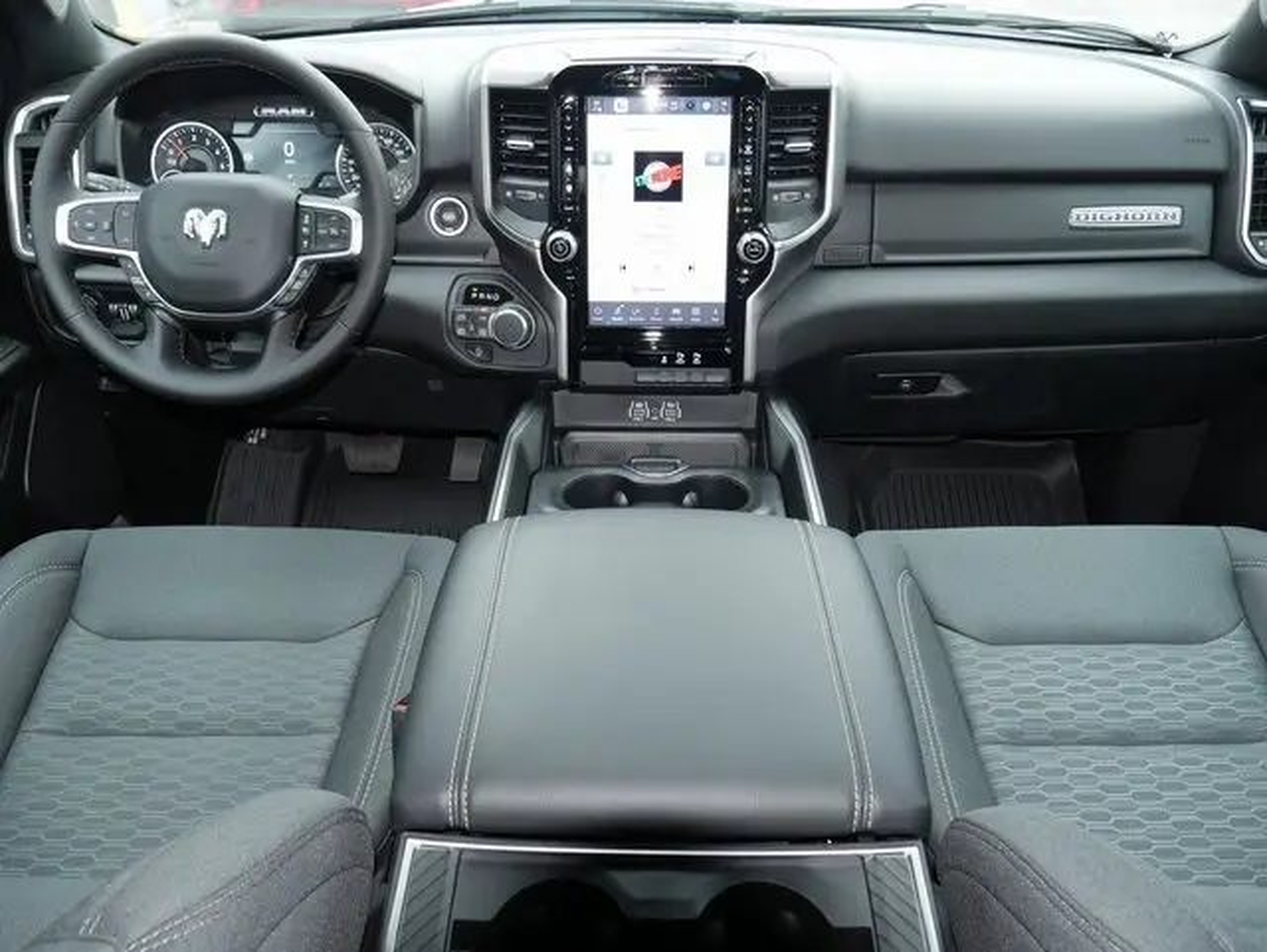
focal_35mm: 28
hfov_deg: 63.4
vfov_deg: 49.8
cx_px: 634
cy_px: 476
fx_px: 1026
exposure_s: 1/30
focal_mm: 14
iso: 250
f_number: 5
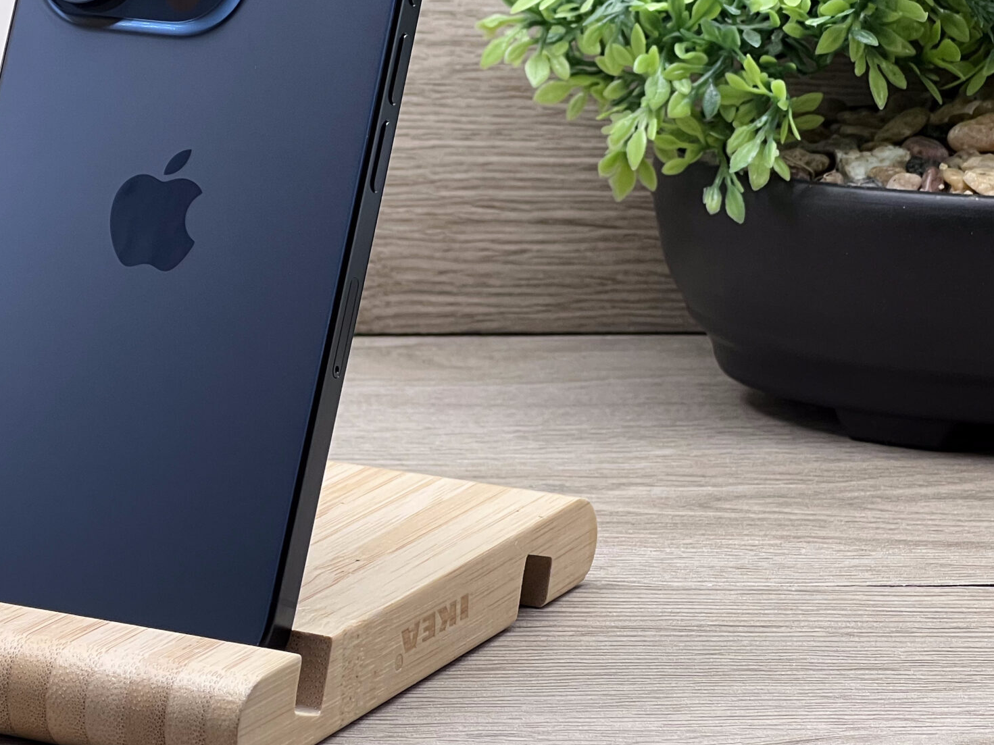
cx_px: 136
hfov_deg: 14.6
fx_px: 3848
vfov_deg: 11.0
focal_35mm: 134
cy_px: 128
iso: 100
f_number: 2.8
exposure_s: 1/100
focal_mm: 9
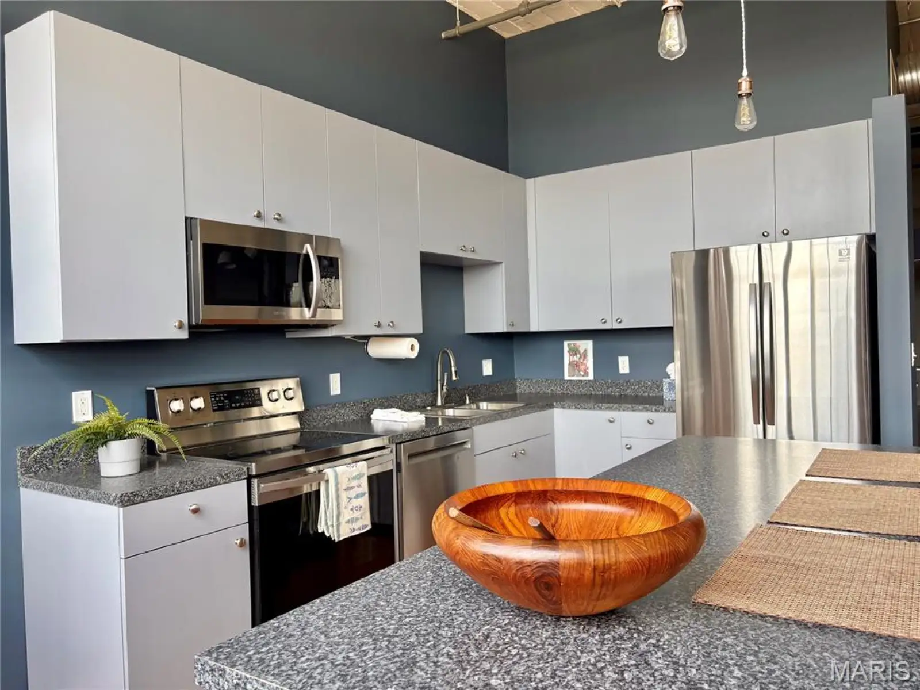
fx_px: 691
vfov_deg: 53.1
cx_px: 460
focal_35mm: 26
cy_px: 345
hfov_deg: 67.3
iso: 80
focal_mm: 5.96
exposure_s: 1/177
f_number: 1.6
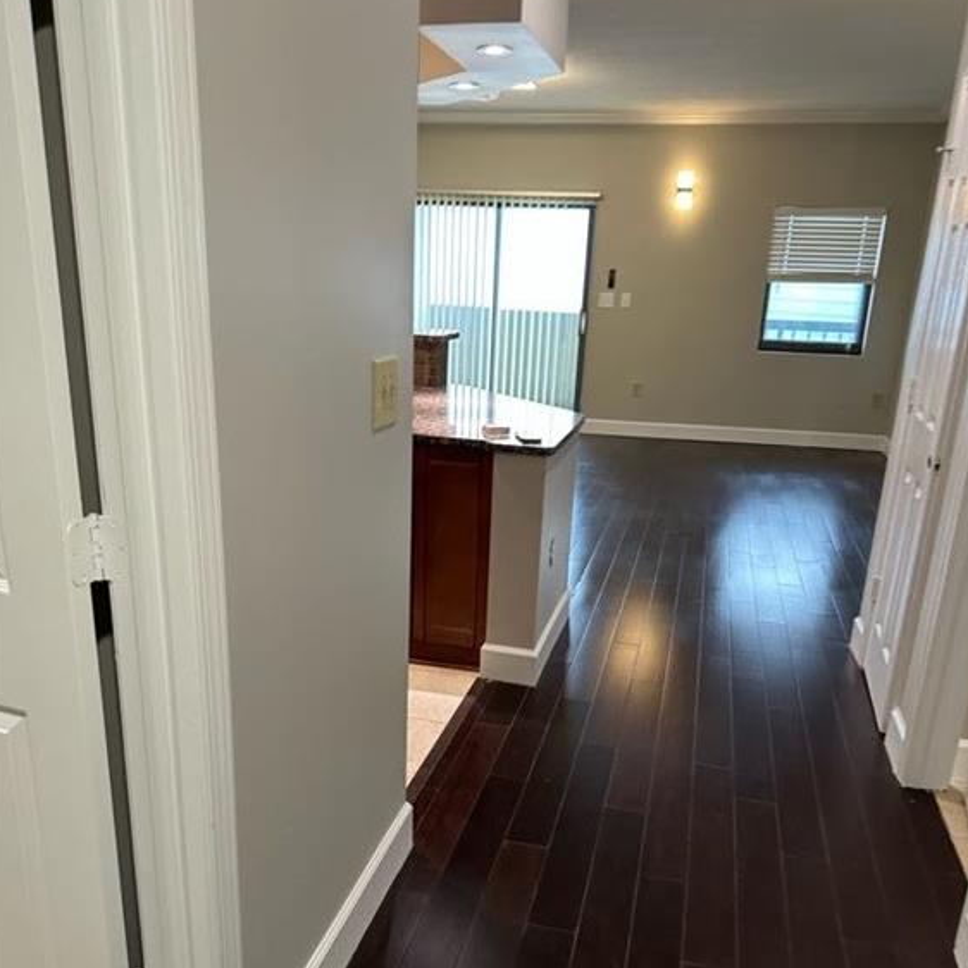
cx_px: 486
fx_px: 917
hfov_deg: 55.6
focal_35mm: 29
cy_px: 582
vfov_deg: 55.2
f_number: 1.78
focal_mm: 6.86
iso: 160
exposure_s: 1/60
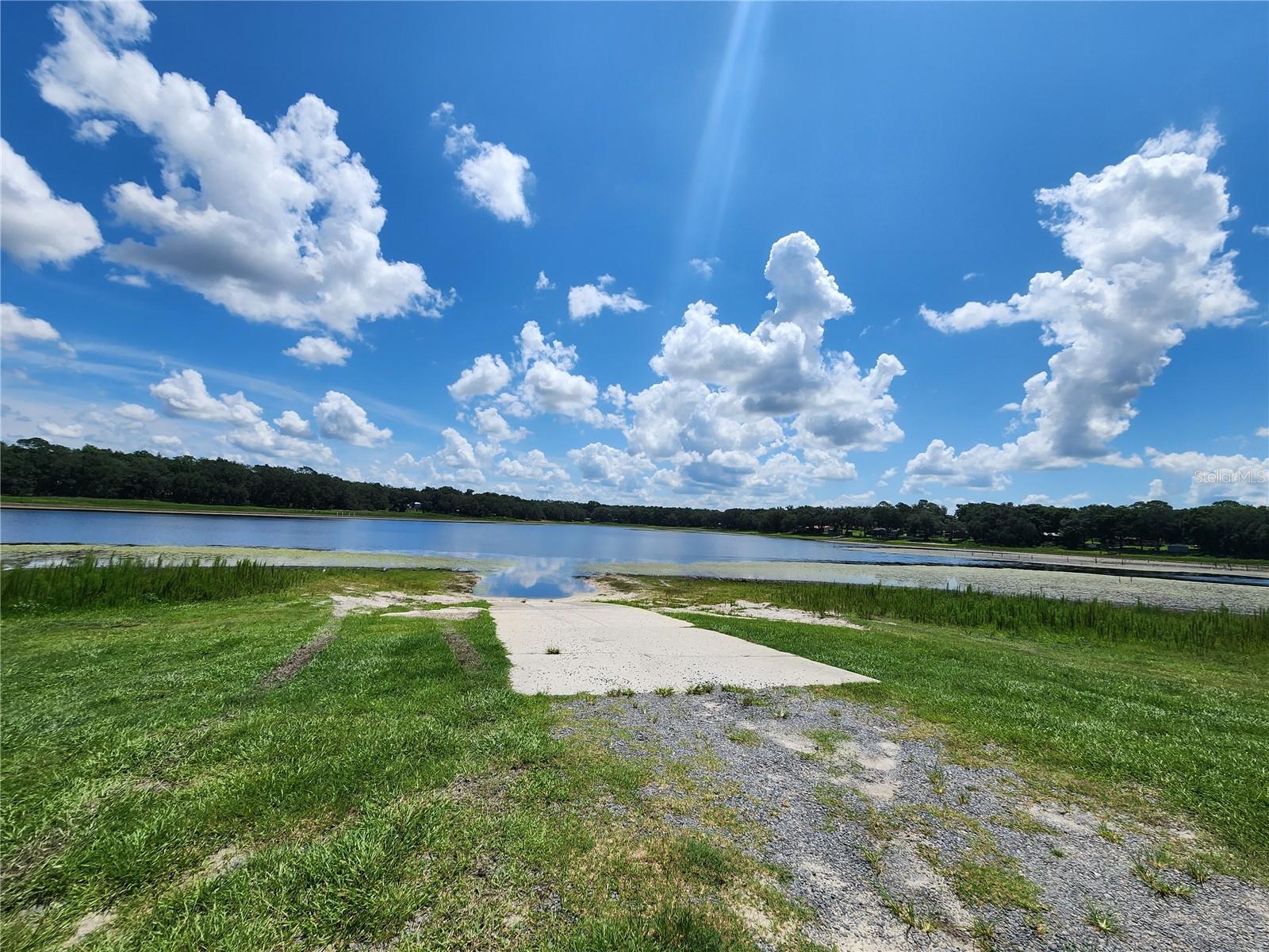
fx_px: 477
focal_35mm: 13
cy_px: 476
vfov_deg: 89.9
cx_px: 634
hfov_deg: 106.2
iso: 50
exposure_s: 1/4142
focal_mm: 2.2
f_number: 2.2
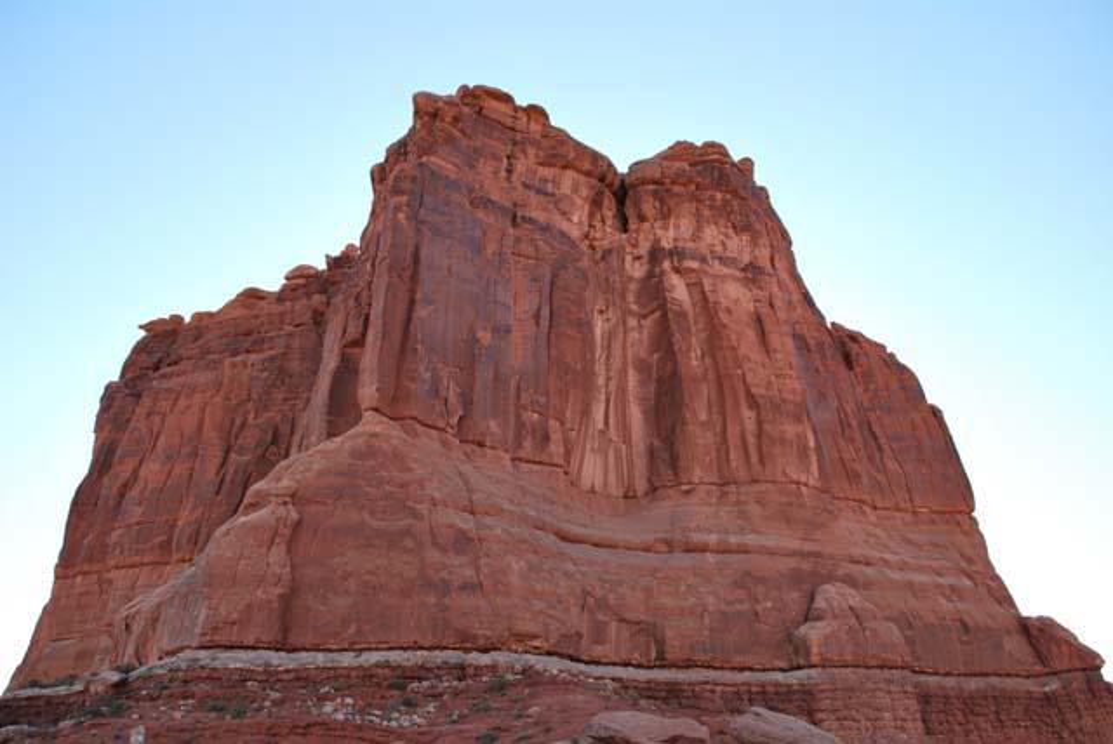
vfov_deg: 48.0
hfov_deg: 67.3
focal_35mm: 27
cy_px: 372
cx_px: 556
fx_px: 835
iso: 100
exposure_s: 1/160
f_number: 6.3
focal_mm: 18
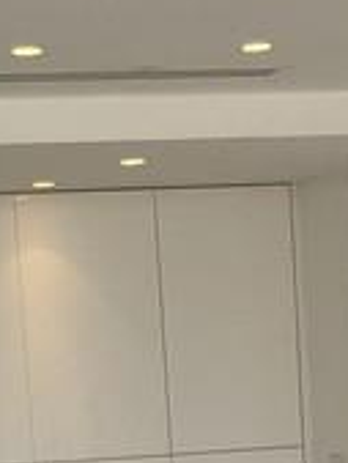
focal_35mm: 170
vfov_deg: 9.9
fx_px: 2276
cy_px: 1184
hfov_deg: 8.7
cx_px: 167
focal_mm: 3.99
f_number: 1.8
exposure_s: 1/164
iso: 20
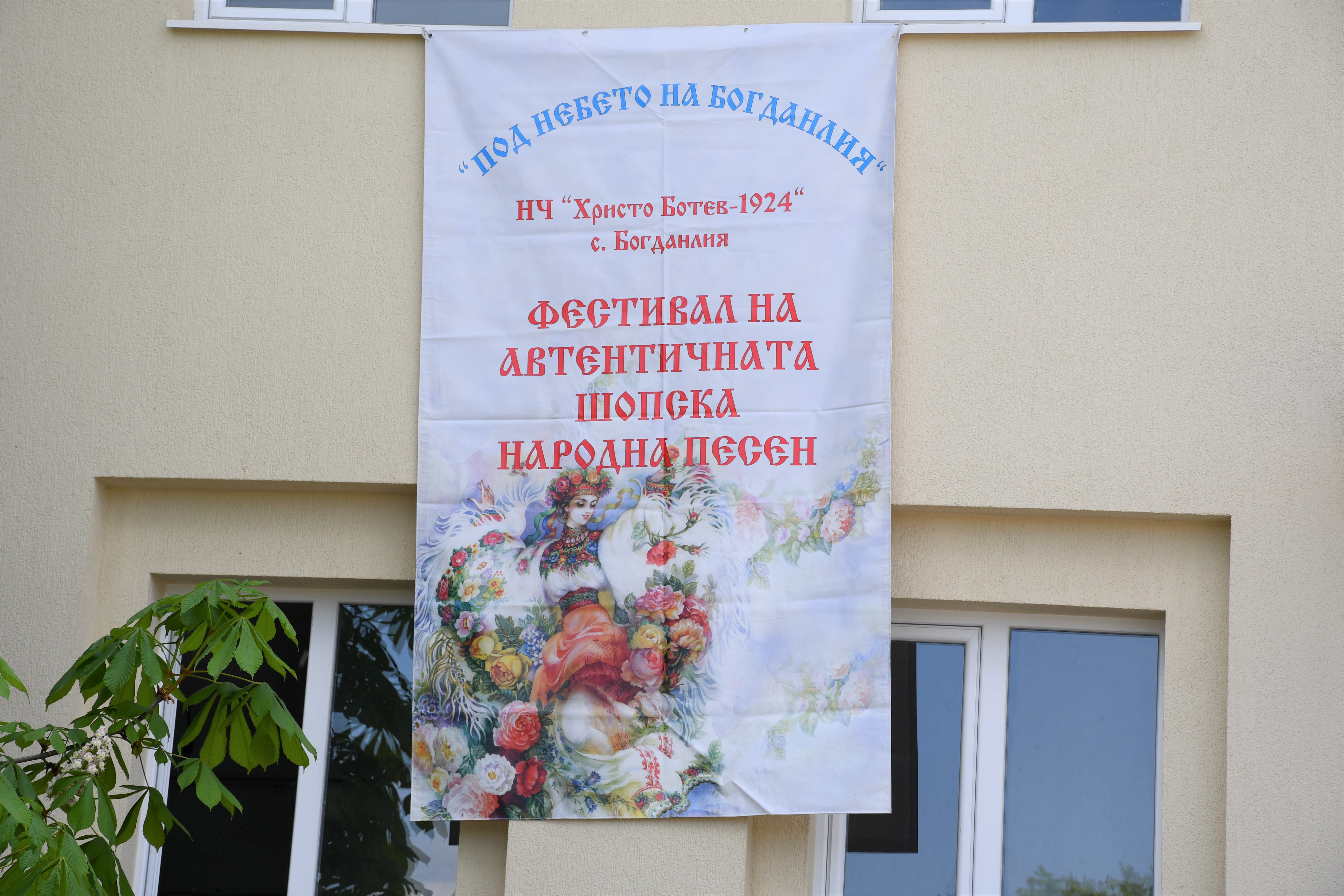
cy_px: 448
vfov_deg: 12.2
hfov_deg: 18.3
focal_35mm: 112
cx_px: 672
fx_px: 4181
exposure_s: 1/250
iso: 110
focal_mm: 75
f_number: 8
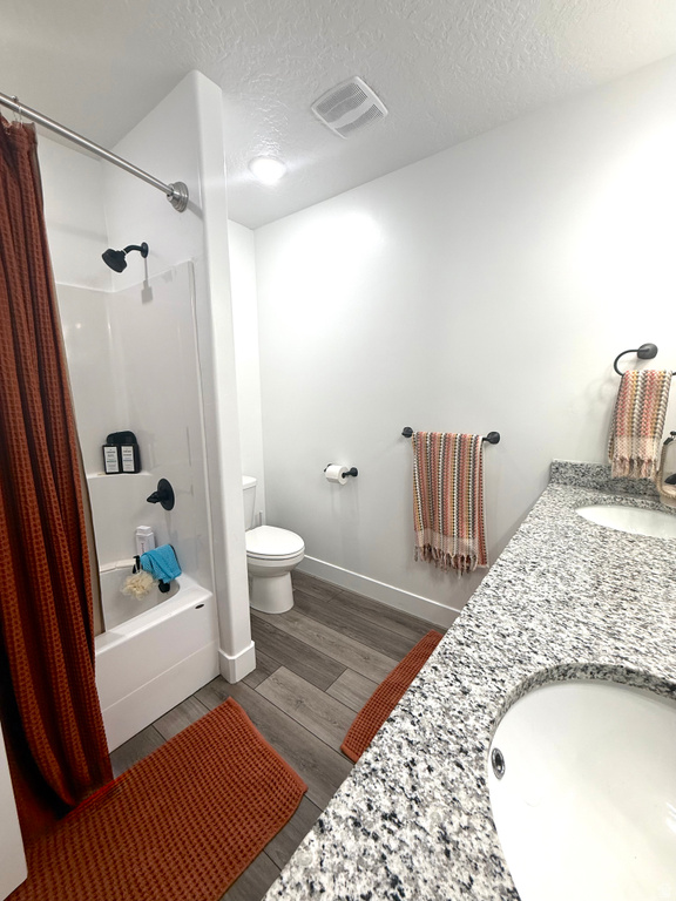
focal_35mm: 14
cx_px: 338
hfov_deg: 85.7
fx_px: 365
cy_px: 450
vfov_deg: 102.1
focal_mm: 2.22
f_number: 2.2
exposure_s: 1/120
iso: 80
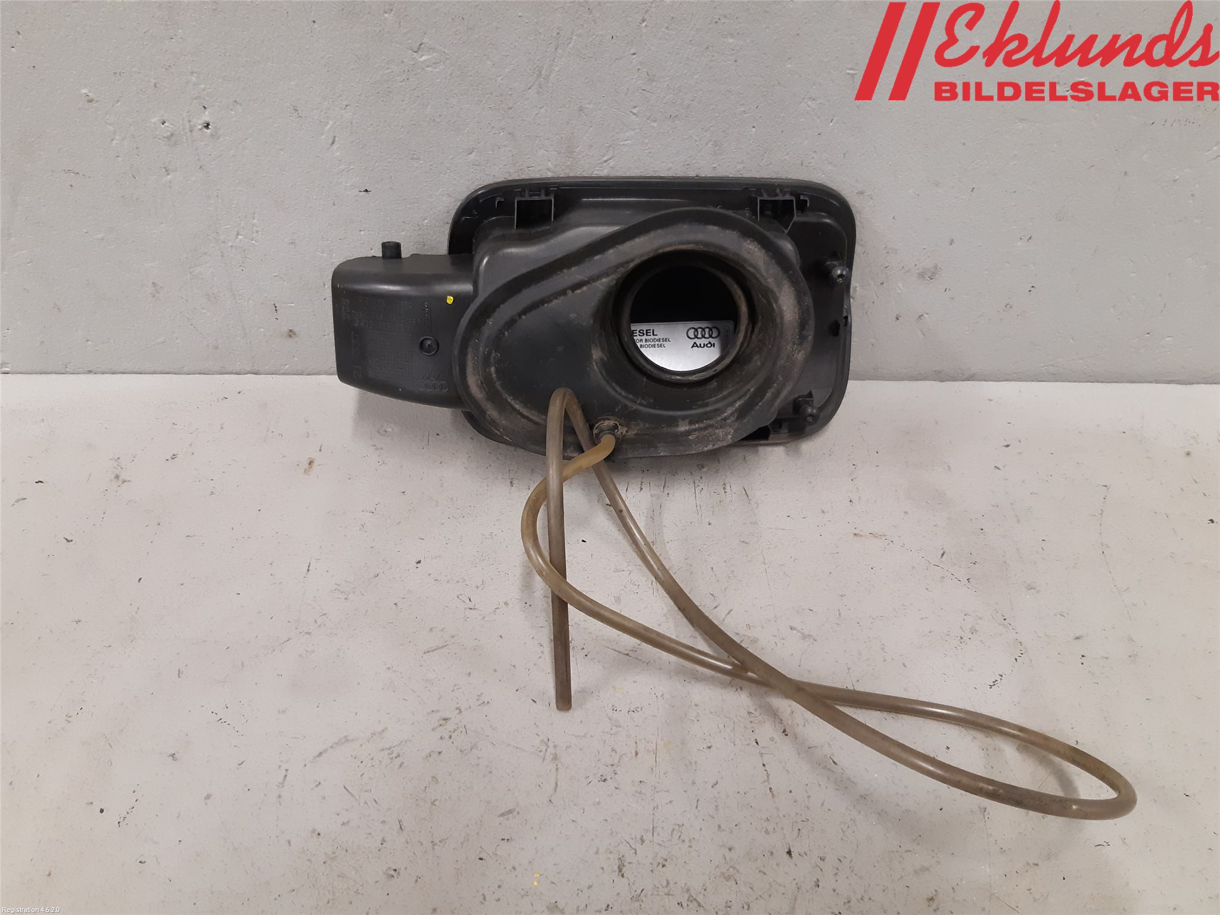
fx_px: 916
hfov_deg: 67.3
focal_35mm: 26
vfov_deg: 53.1
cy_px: 458
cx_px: 610
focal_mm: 3.93
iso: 200
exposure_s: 1/50
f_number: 1.7
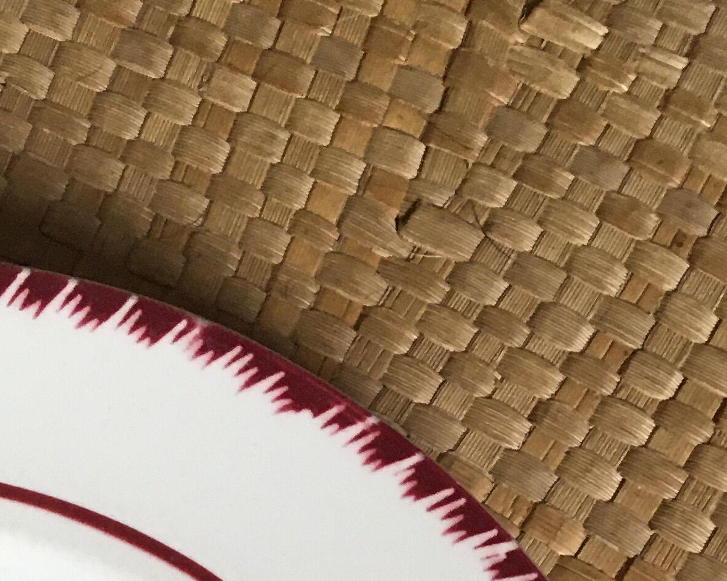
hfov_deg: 18.9
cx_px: -105
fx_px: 2087
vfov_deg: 13.6
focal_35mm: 97
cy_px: 1158
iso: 125
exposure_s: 1/33
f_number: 2.2
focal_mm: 4.15
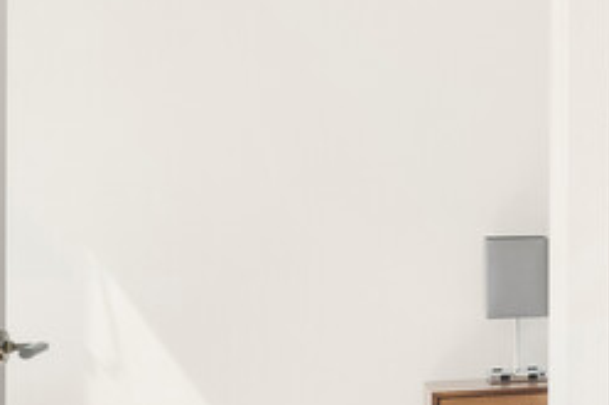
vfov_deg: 13.2
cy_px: 295
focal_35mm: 103
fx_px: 1741
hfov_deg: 11.5
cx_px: 1807
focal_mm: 17
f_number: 16
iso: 640
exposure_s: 1/1.25
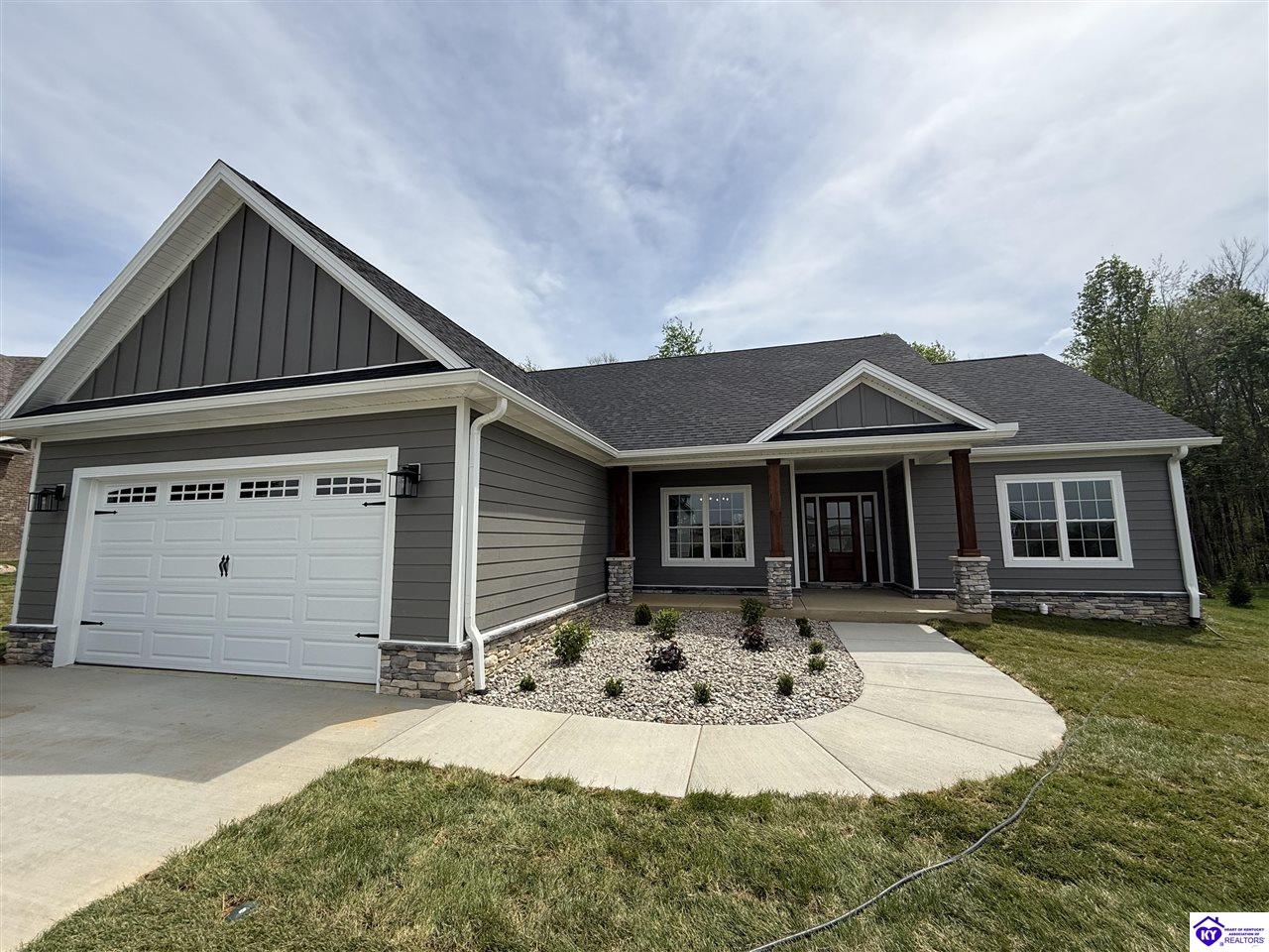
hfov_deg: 102.1
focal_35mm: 14
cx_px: 634
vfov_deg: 85.7
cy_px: 476
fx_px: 513
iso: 50
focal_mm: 2.22
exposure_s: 1/2611
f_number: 2.2
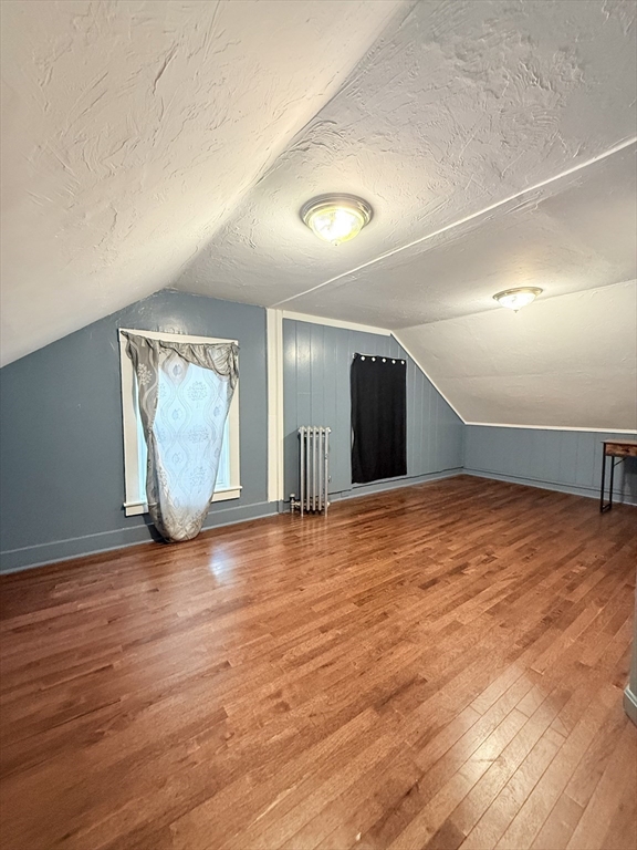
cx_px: 318
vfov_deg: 102.1
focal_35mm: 14
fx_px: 344
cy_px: 425
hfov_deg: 85.7
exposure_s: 1/60
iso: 500
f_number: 2.2
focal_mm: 2.22
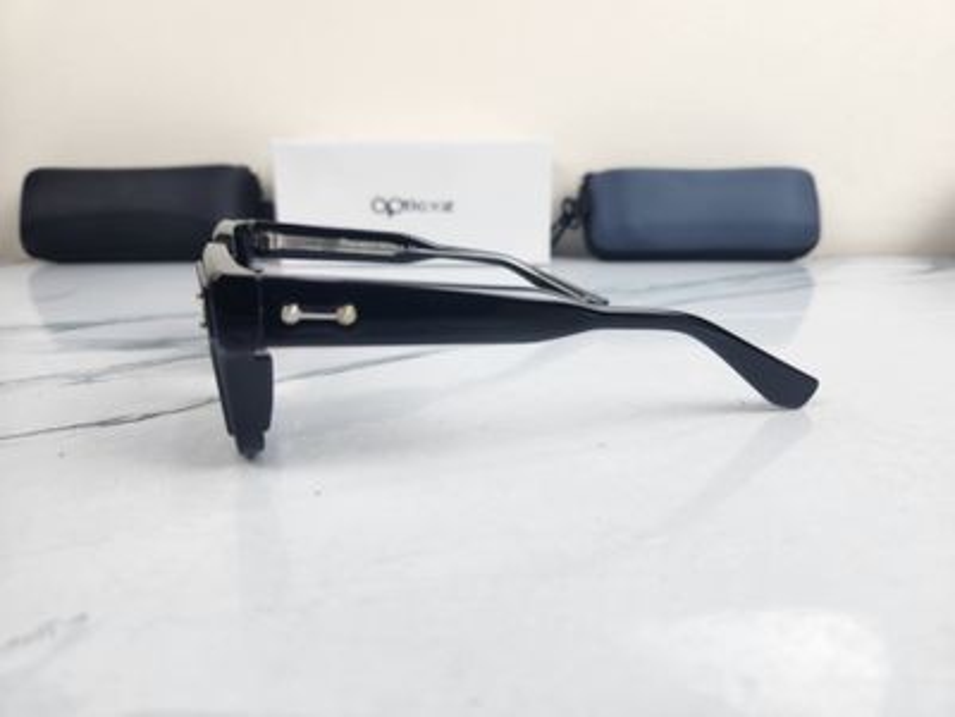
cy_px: 358
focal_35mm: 23
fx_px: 635
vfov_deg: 58.9
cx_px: 478
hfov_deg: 73.9
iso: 80
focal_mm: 5.4
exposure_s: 1/180
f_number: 1.8
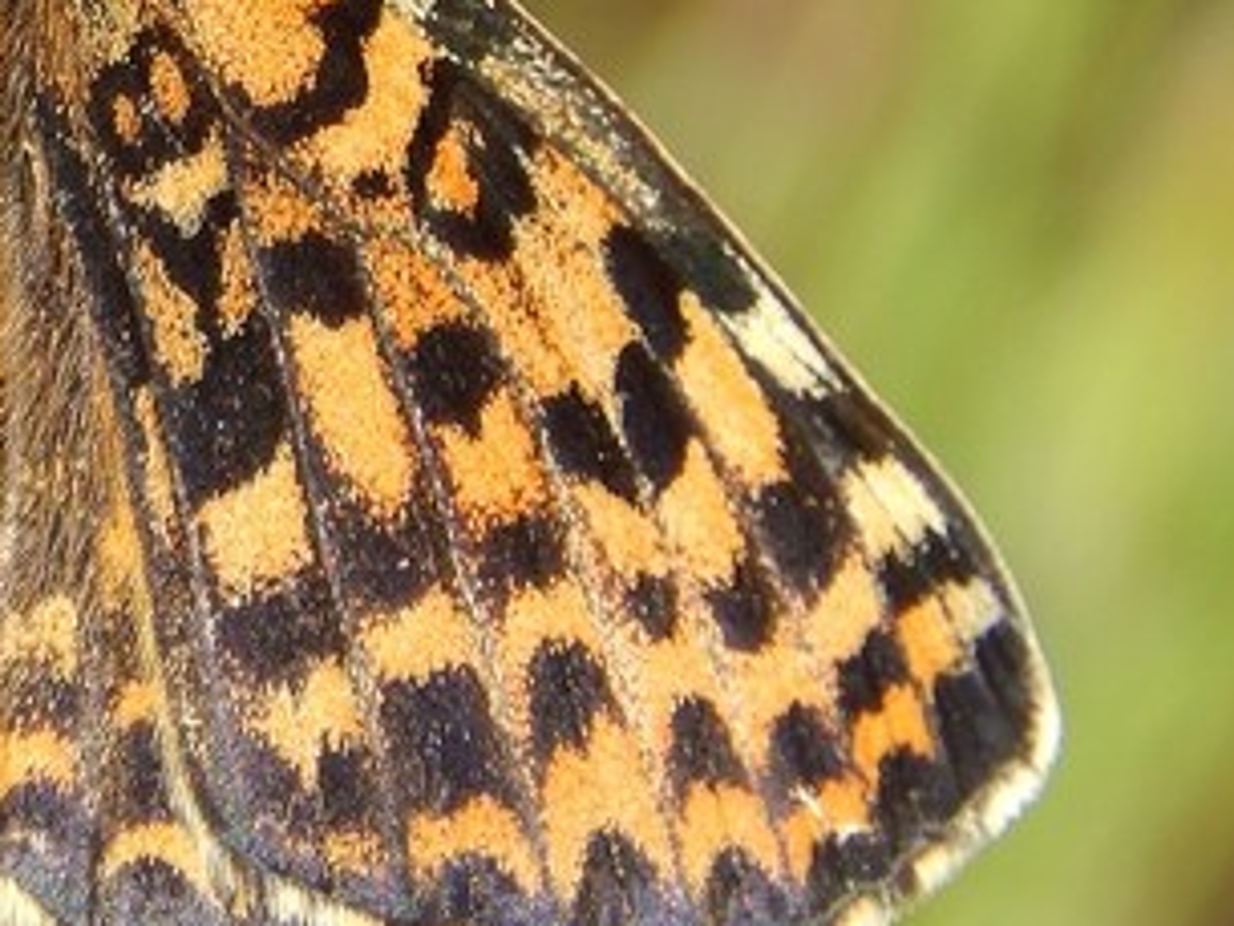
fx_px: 15156
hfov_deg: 4.7
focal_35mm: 425
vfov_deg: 3.5
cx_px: -154
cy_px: 105
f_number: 5.1
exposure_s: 1/320
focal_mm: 28.7
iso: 125
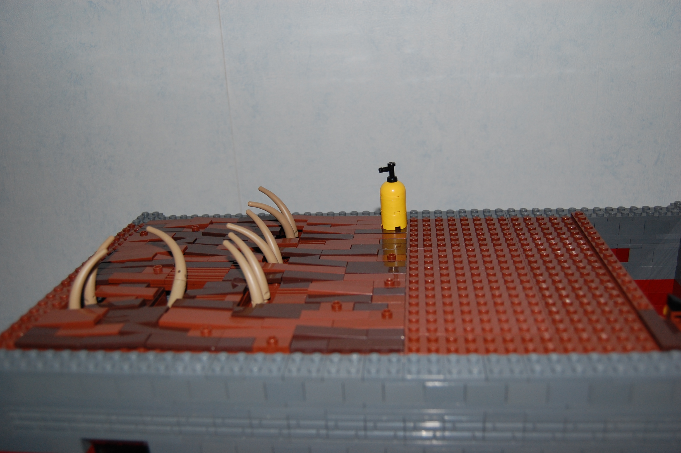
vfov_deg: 39.9
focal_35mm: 33
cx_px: 340
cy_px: 226
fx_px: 624
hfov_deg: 57.3
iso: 360
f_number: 3.8
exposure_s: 1/60
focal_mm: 22
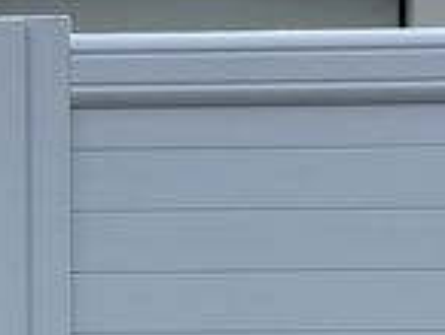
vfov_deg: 8.3
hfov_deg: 11.0
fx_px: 2292
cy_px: 405
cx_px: 43
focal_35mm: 178
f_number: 1.8
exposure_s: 1/2890
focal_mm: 4.25
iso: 32
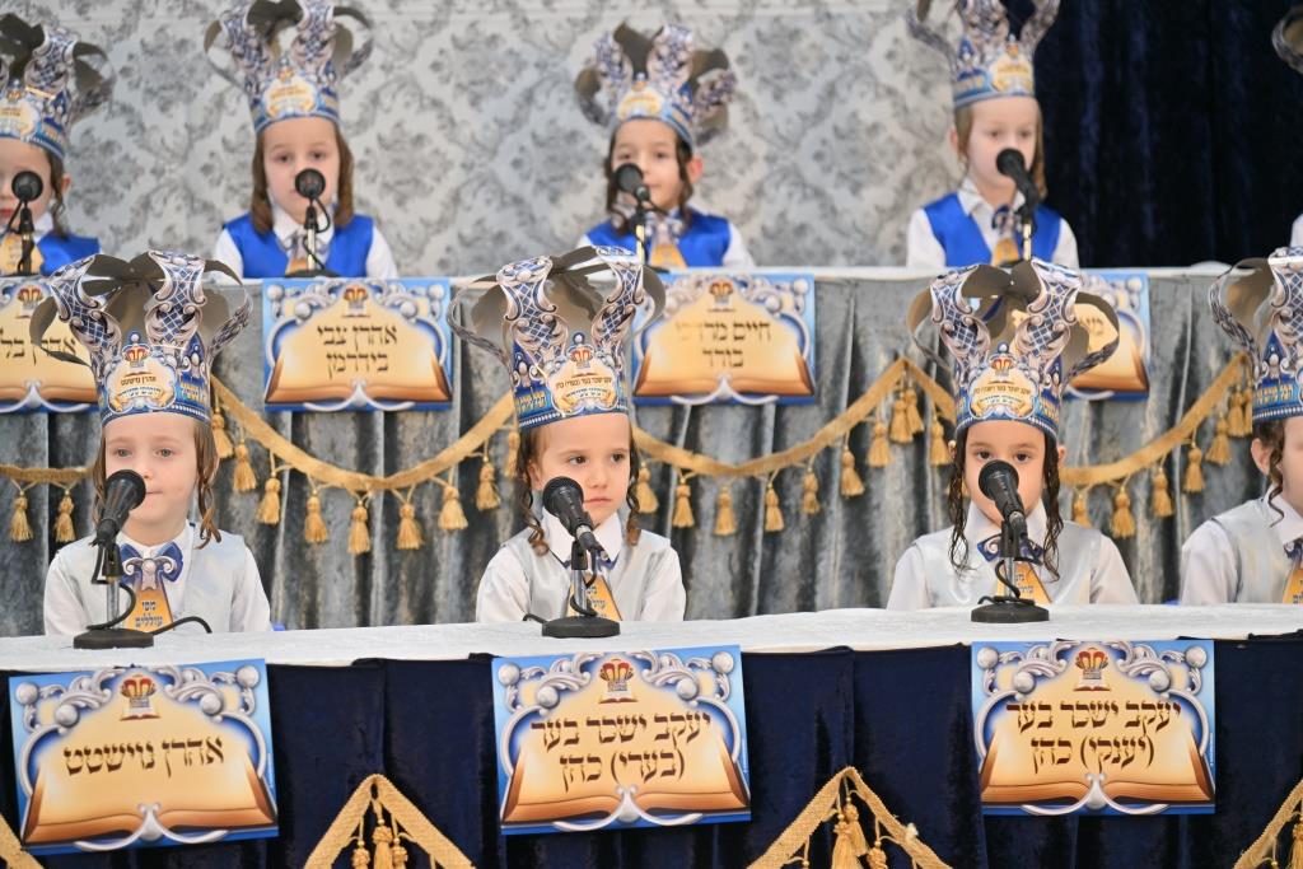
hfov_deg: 17.1
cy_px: 434
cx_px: 652
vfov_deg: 11.4
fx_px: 4344
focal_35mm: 120
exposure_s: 1/160
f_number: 4
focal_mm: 120
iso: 250
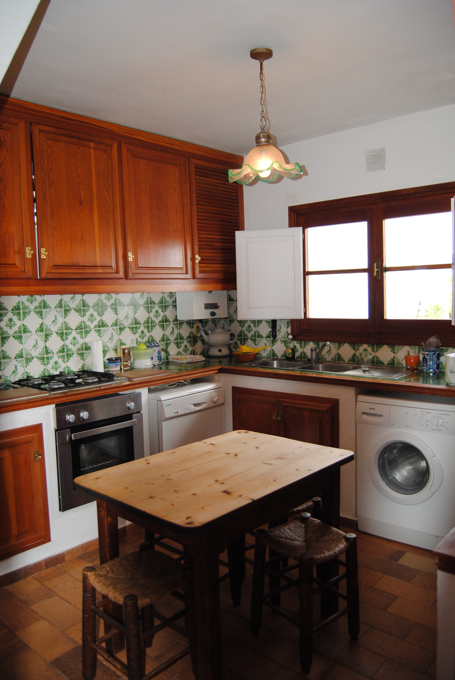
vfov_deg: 67.3
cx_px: 228
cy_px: 340
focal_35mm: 27
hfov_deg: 48.0
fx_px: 510
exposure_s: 1/60
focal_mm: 18
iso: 200
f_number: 3.5
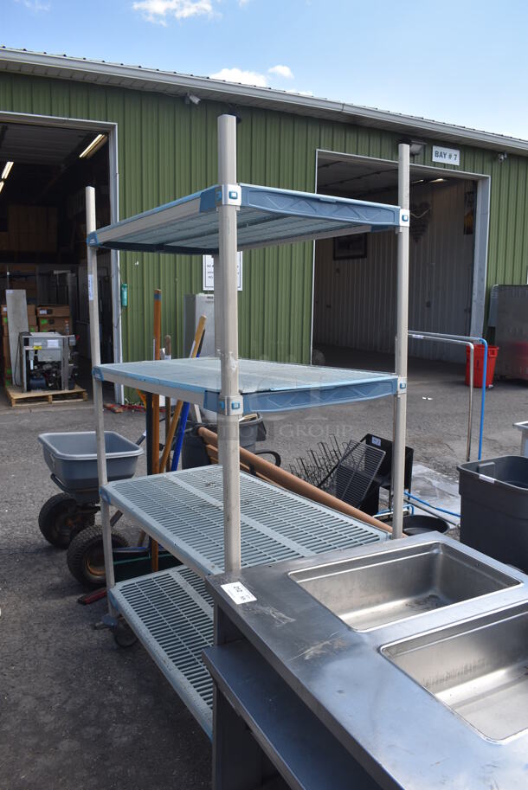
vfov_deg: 67.3
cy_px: 395
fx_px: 593
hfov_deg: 48.0
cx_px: 264
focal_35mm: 27
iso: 200
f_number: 7.1
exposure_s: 1/320
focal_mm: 18
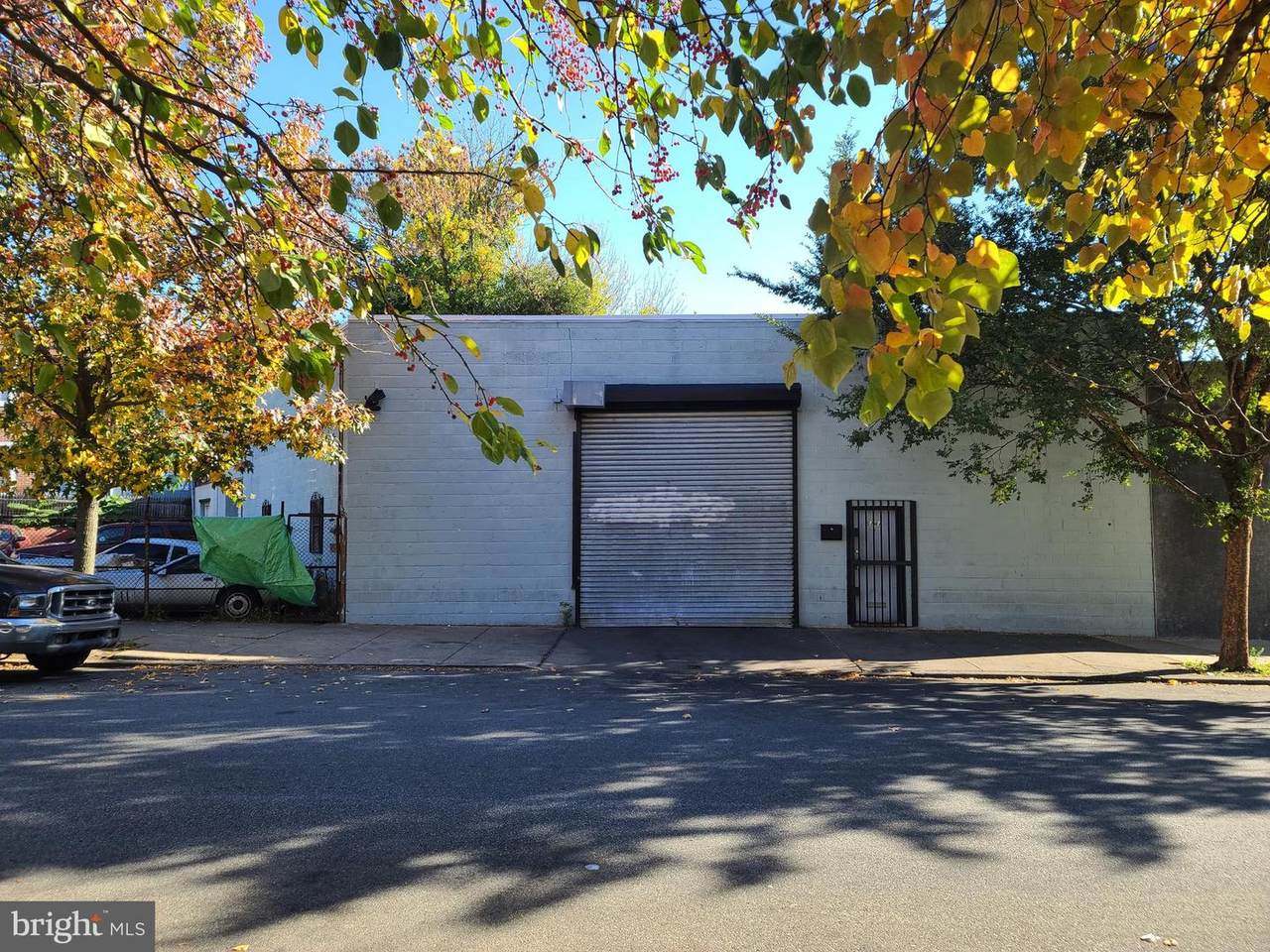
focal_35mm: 25
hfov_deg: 69.4
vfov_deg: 54.9
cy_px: 476
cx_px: 635
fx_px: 917
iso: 16
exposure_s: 1/208
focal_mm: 7
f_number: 1.8
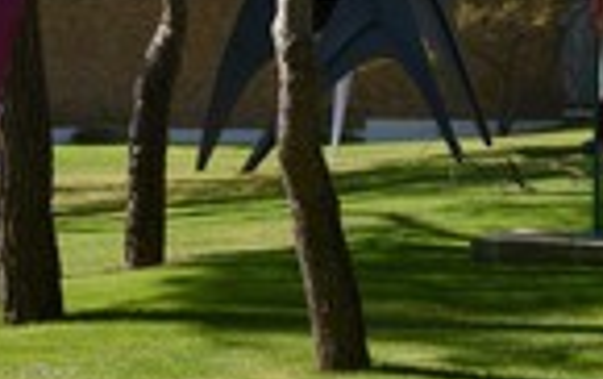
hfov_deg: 18.1
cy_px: 87
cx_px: -21
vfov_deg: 11.7
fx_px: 1843
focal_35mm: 112
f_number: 13
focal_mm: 38
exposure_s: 1/160
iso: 200
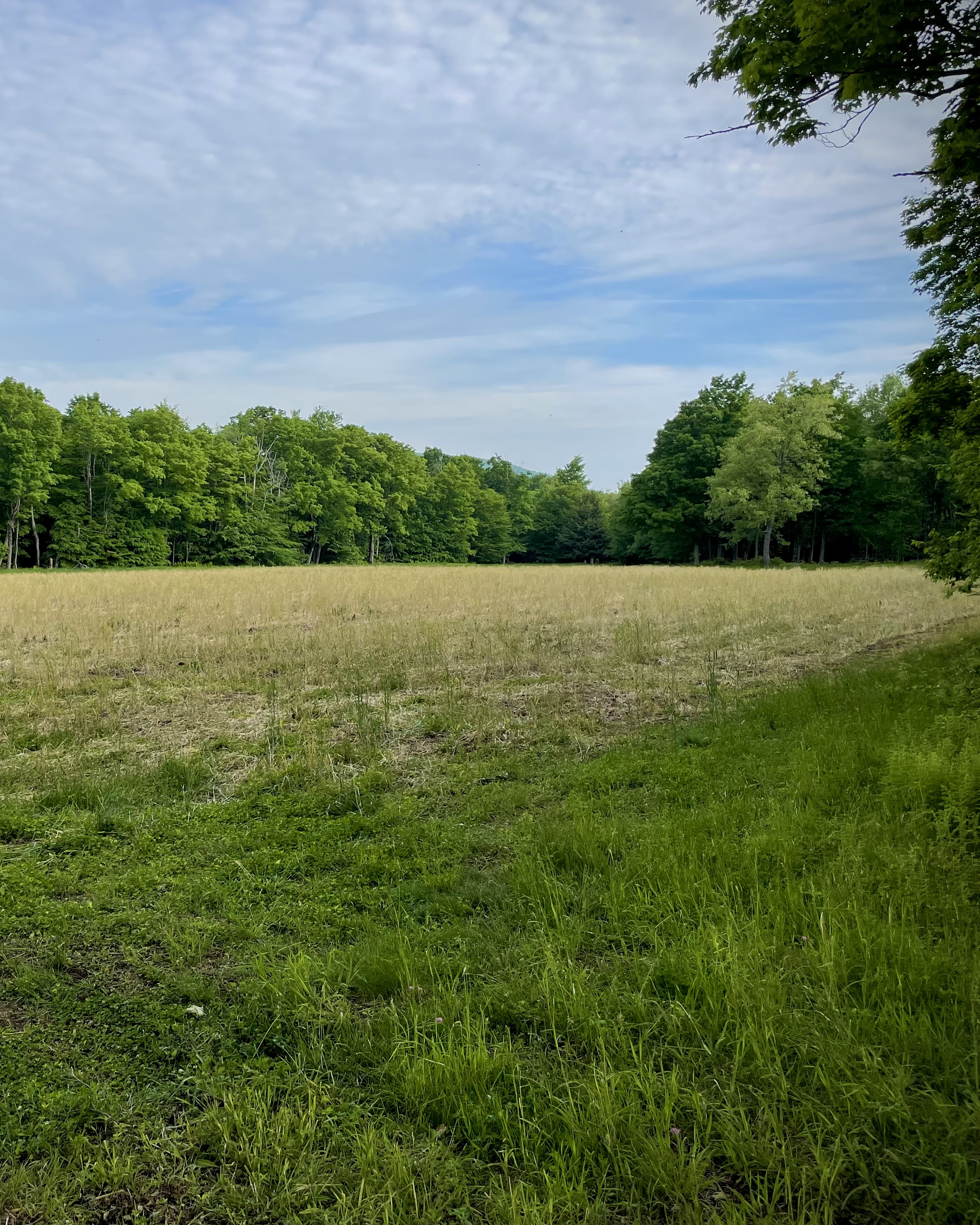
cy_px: 612
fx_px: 1233
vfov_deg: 52.8
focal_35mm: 34
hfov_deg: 42.1
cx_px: 246
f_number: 1.6
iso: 32
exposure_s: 1/2132
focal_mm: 4.2
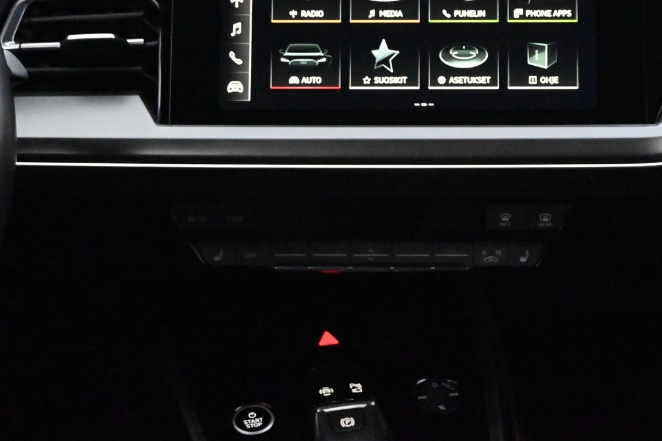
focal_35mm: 83
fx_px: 1521
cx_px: 415
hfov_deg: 24.5
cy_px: 123
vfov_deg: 16.4
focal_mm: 37
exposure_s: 1/60
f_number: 5.3
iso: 22800
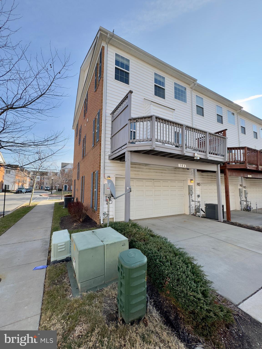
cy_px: 174
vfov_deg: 102.1
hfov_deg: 85.7
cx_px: 131
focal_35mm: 14
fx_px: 141
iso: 40
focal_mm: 2.22
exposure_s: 1/625
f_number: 2.2
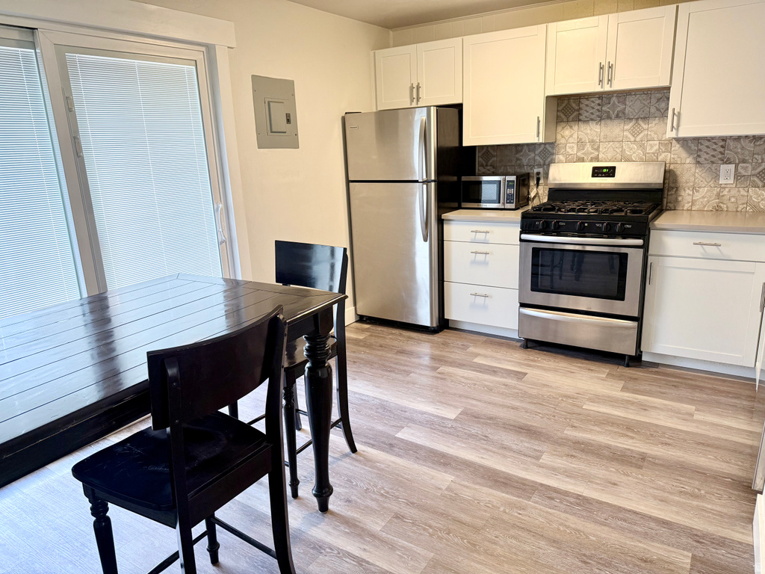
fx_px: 530
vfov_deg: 56.8
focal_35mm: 24
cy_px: 287
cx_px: 382
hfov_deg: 71.6
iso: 200
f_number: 1.78
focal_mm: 6.76
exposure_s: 1/60
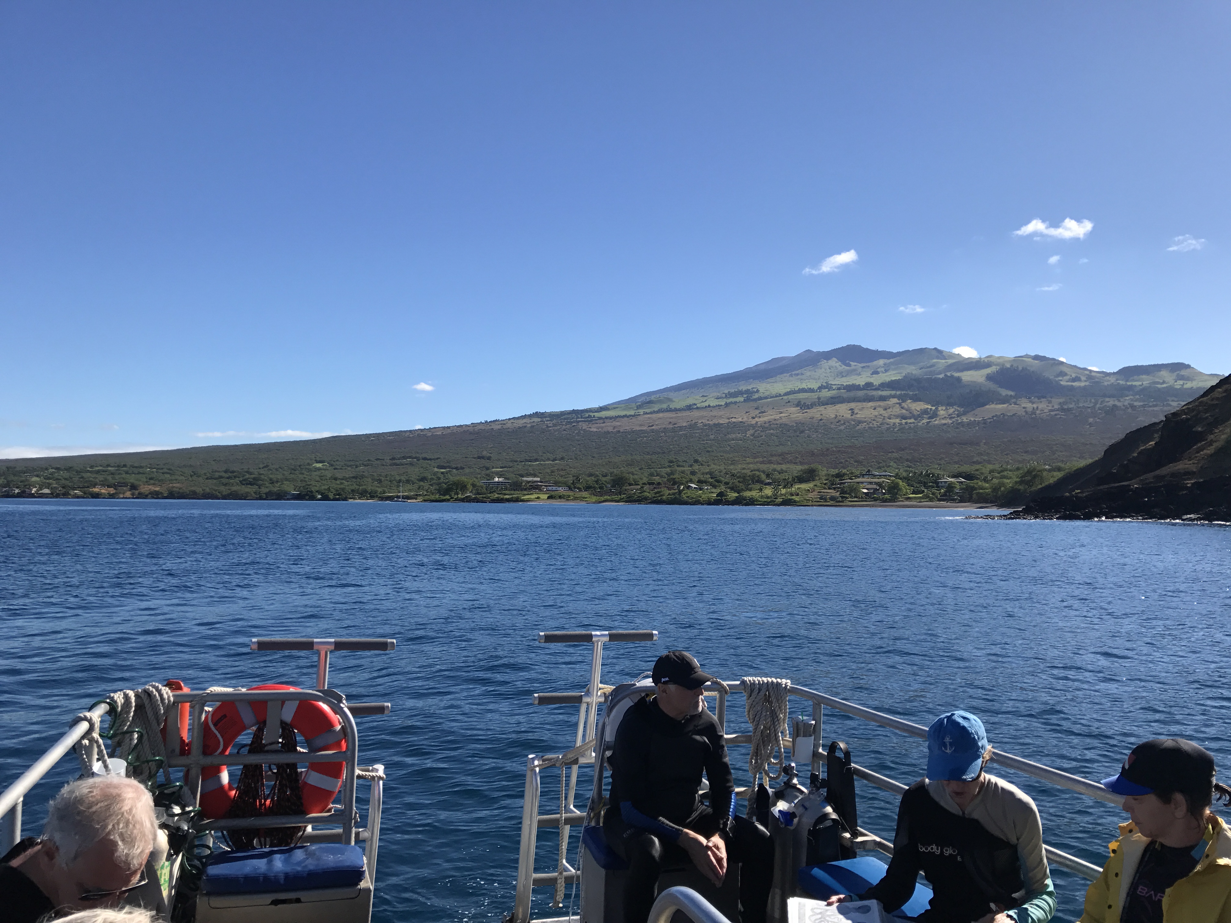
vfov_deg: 49.7
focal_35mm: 28
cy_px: 462
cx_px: 616
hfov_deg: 63.4
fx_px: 996
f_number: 1.8
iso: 20
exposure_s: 1/2660
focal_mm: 3.99
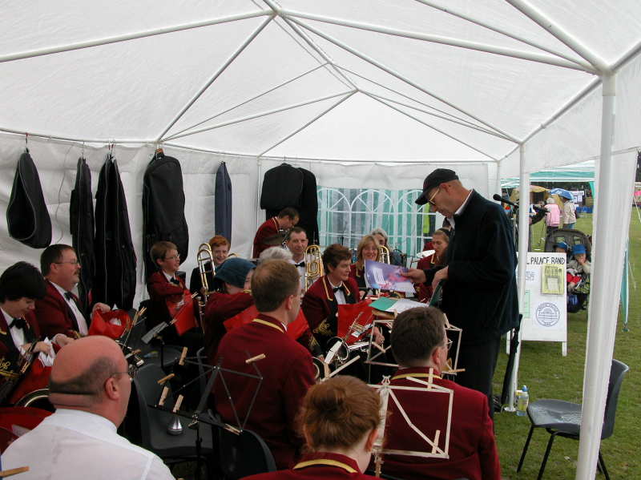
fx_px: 648
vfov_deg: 40.7
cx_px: 320
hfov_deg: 52.7
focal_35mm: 35
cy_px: 240
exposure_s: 1/114
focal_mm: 8.9
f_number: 4
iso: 100
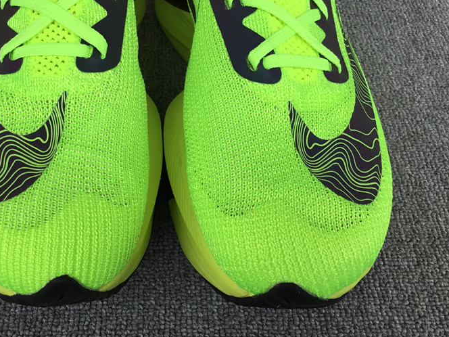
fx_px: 545
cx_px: 156
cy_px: 141
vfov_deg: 34.3
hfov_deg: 44.3
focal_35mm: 42
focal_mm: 3.3
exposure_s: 1/895
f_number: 2.4
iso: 25
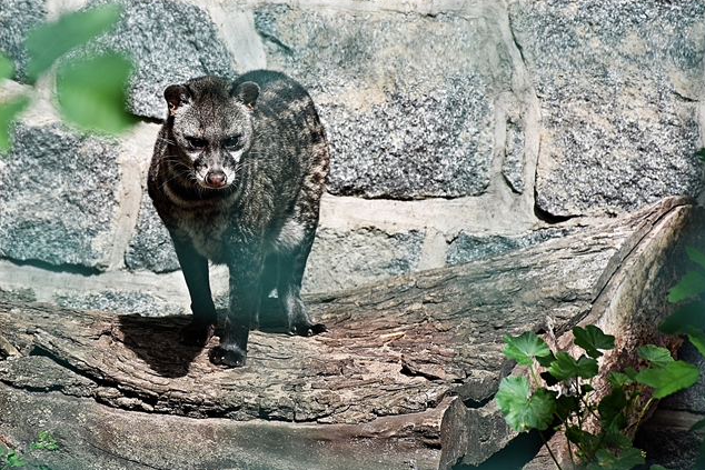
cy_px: 188
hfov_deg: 6.1
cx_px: 212
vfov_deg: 4.1
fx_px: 6640
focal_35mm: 339
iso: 220
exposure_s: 1/500
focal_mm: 140
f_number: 5.6
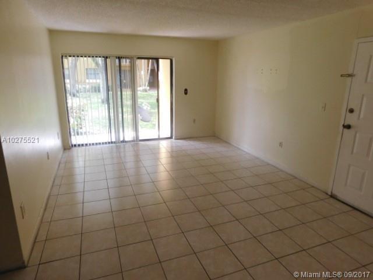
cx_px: 186
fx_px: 248
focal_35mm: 23
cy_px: 140
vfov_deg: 58.9
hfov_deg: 73.9
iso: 125
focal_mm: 4
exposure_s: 1/60
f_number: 3
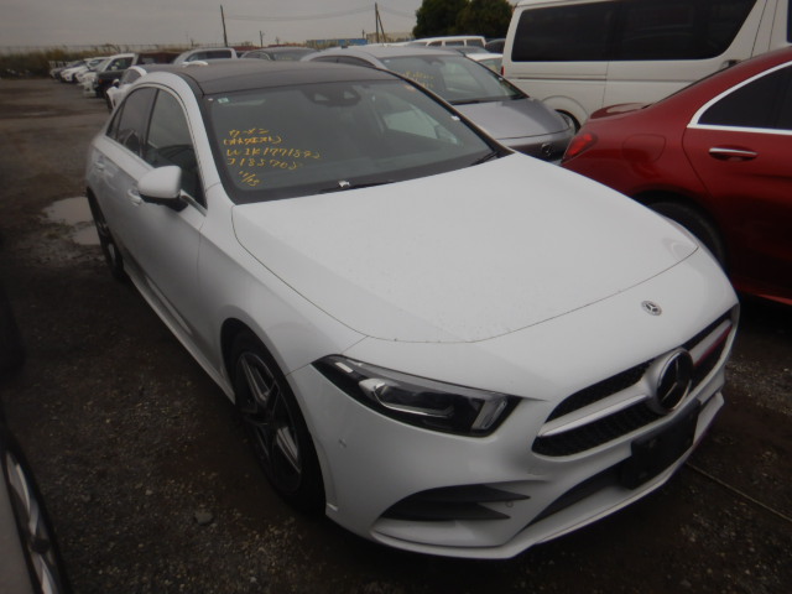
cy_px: 297
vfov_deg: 56.8
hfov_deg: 71.6
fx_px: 549
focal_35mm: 24
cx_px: 396
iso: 125
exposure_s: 1/200
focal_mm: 4.3
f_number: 2.8
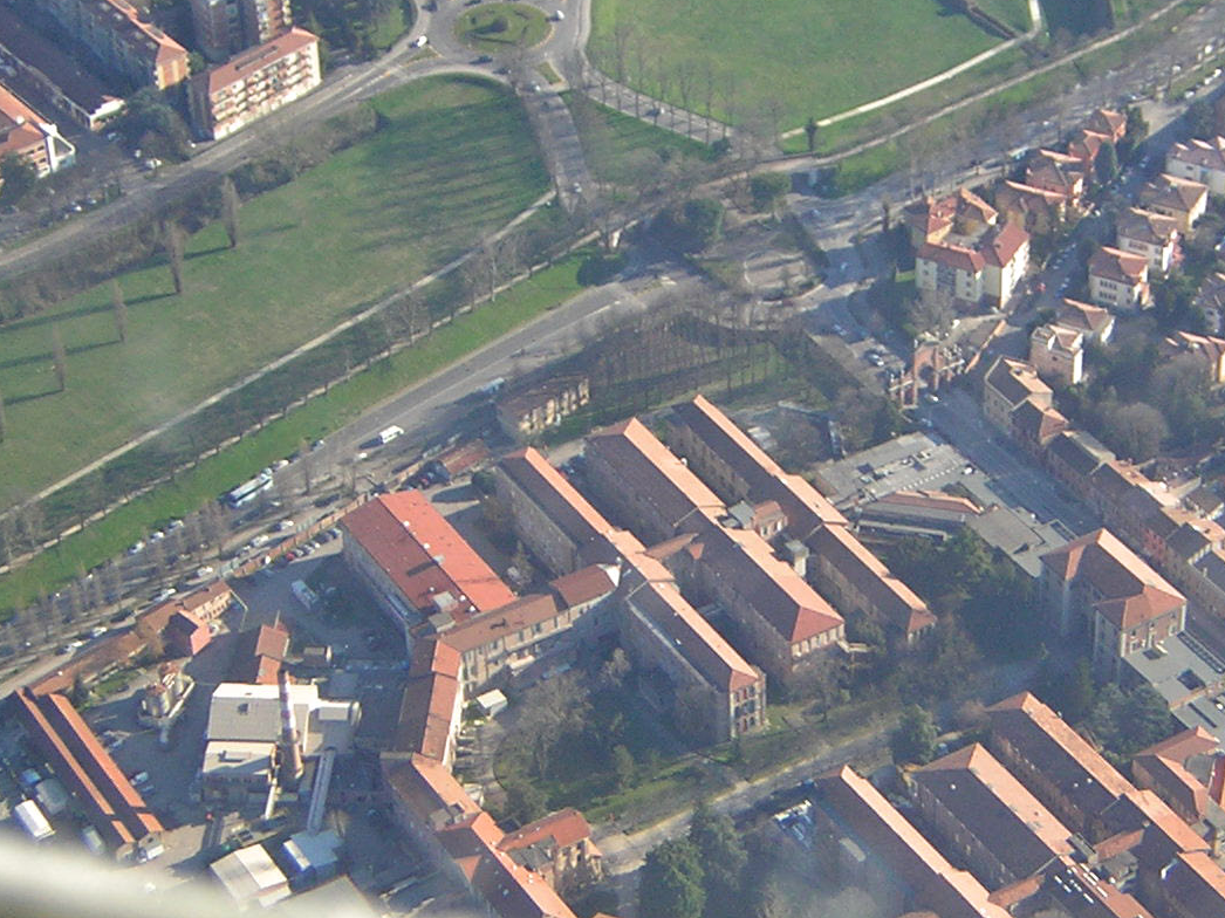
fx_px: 3573
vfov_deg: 14.6
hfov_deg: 19.4
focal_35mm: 101
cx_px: 802
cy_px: 526
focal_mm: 8.6
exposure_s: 1/257
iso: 50
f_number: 3.5
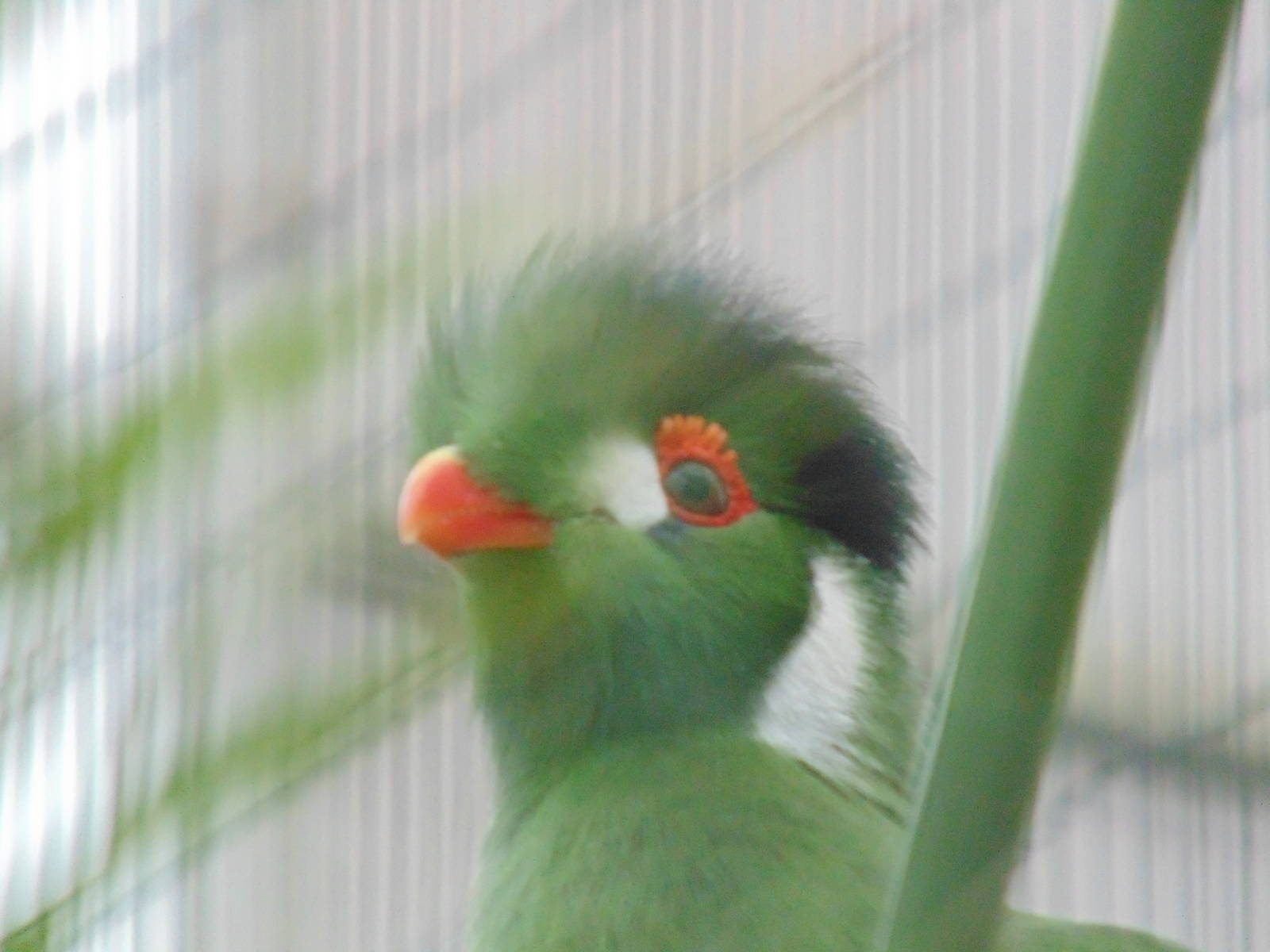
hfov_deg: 3.4
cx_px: 635
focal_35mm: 580
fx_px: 21279
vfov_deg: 2.6
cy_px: 476
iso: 800
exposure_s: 1/60
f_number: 5.9
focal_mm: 104
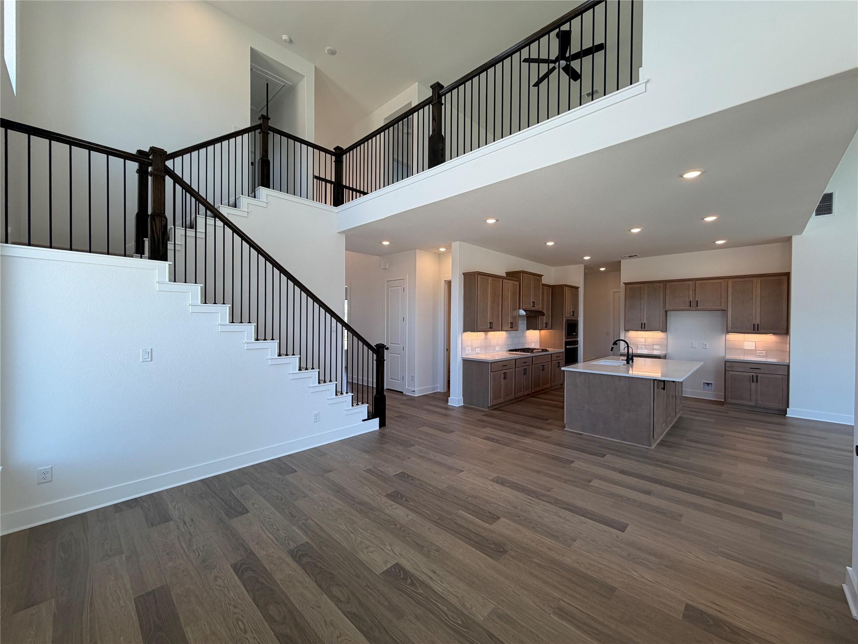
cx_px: 429
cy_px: 322
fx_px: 347
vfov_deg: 85.7
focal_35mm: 14
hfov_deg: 102.1
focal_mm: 2.22
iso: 64
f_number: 2.2
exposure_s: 1/120
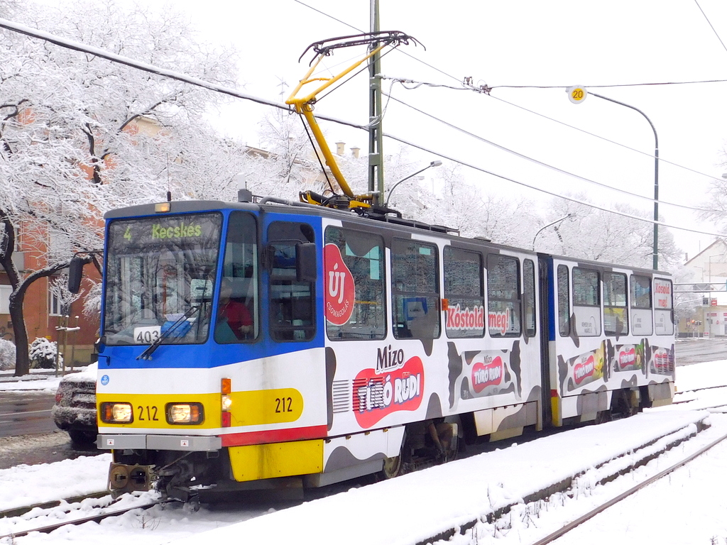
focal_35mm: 36
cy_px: 272
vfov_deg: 39.7
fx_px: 756
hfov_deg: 51.4
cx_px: 364
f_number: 3.5
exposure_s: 1/250
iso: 200
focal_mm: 6.3
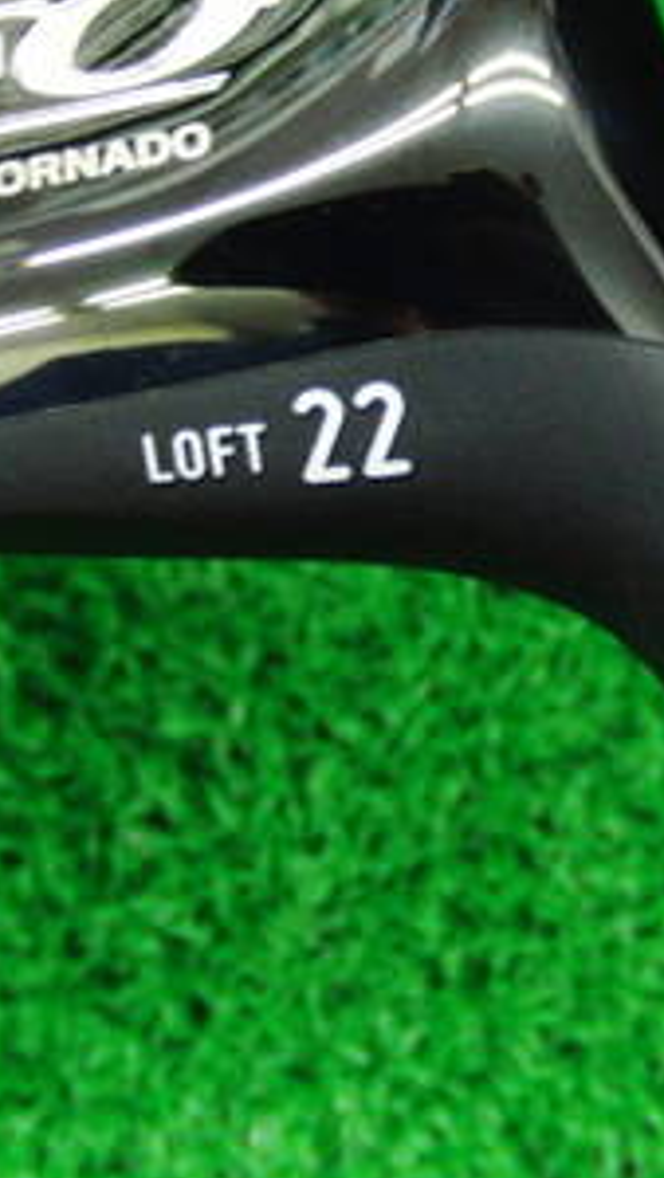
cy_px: 393
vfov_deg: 24.6
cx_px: 581
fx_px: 2689
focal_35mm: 86
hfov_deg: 14.0
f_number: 3.6
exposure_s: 1/20
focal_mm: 6.42
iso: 400
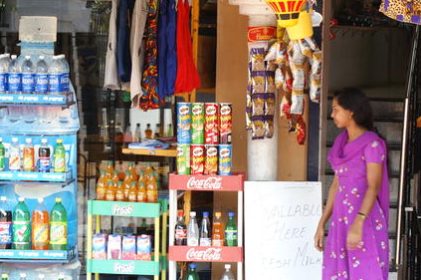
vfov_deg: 6.0
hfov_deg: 9.1
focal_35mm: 227
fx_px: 2652
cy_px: 209
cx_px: 261
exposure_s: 1/80
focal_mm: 100
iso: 200
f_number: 8
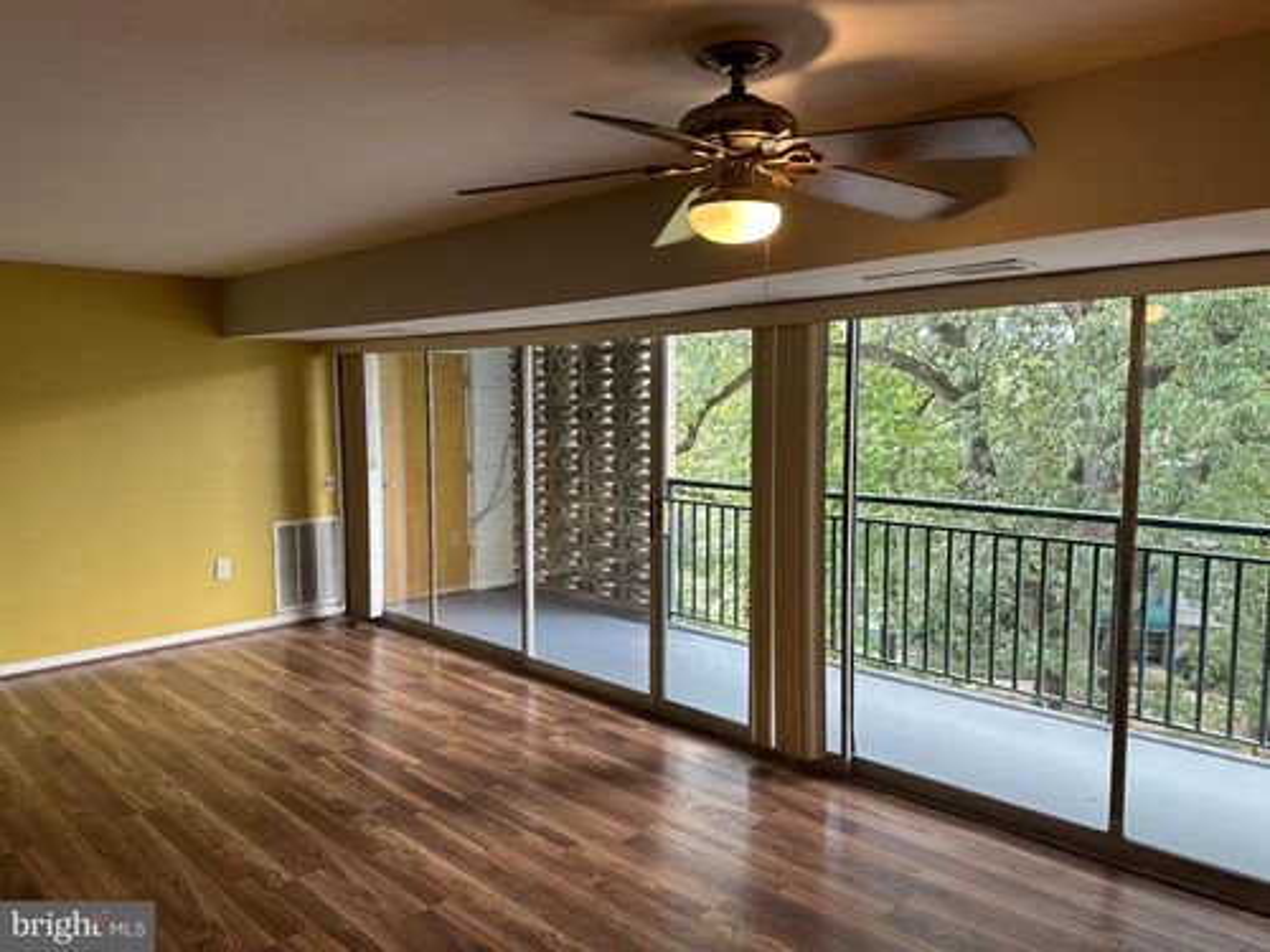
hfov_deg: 71.6
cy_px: 476
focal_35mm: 24
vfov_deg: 56.8
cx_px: 635
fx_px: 881
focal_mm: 6.86
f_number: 1.78
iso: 125
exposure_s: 1/120
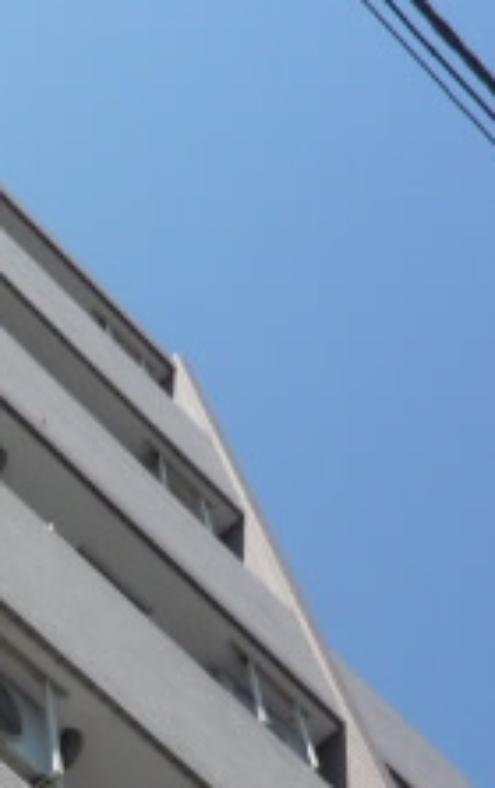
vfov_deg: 24.2
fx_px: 1786
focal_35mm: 83
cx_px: -226
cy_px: 701
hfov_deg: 14.8
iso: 100
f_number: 4
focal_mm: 4.4
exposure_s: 1/800
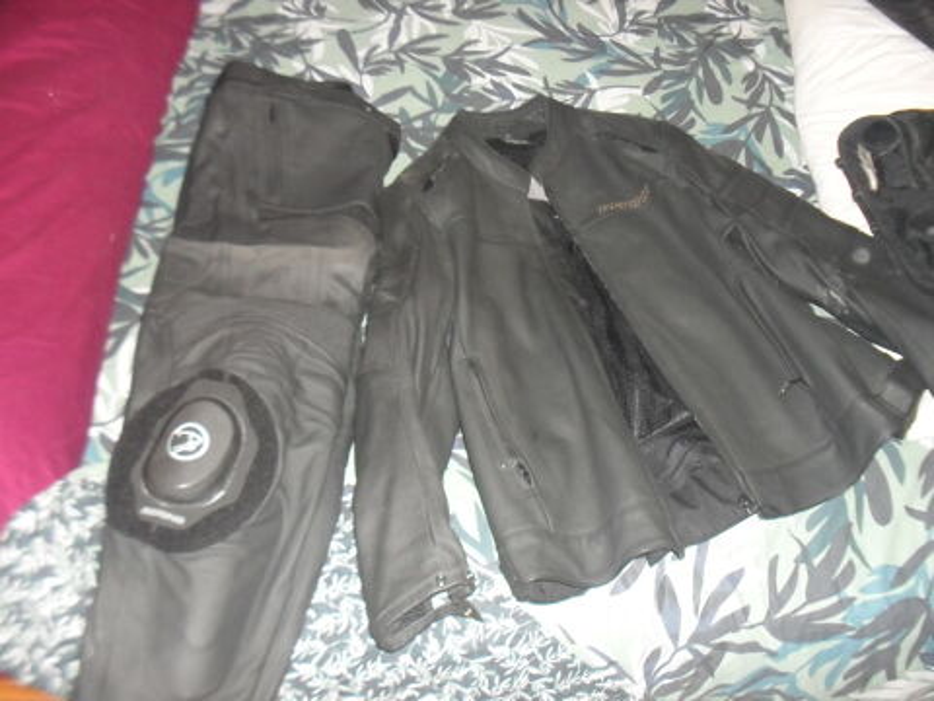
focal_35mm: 35
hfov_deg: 52.6
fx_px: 944
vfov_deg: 40.7
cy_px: 350
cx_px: 467
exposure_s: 1/45
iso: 320
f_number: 3.2
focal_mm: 6.3
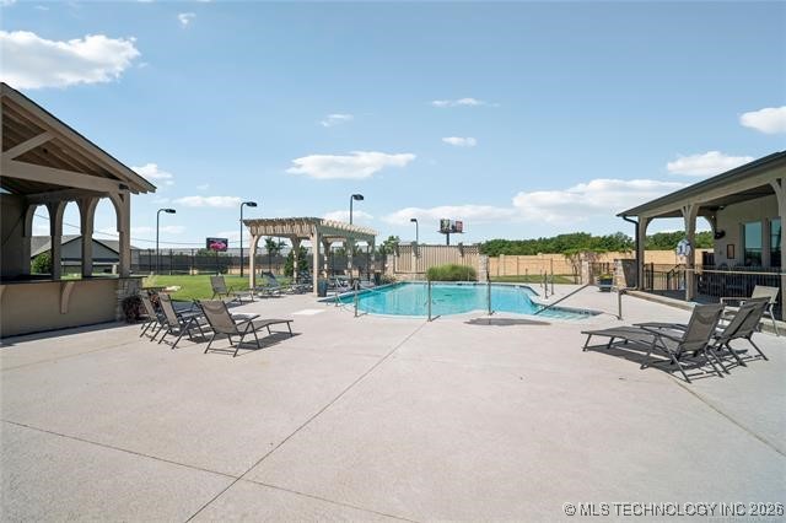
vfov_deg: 81.1
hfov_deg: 104.3
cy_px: 262
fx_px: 305
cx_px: 393
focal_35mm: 14
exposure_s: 1/1000
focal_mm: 14
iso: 640
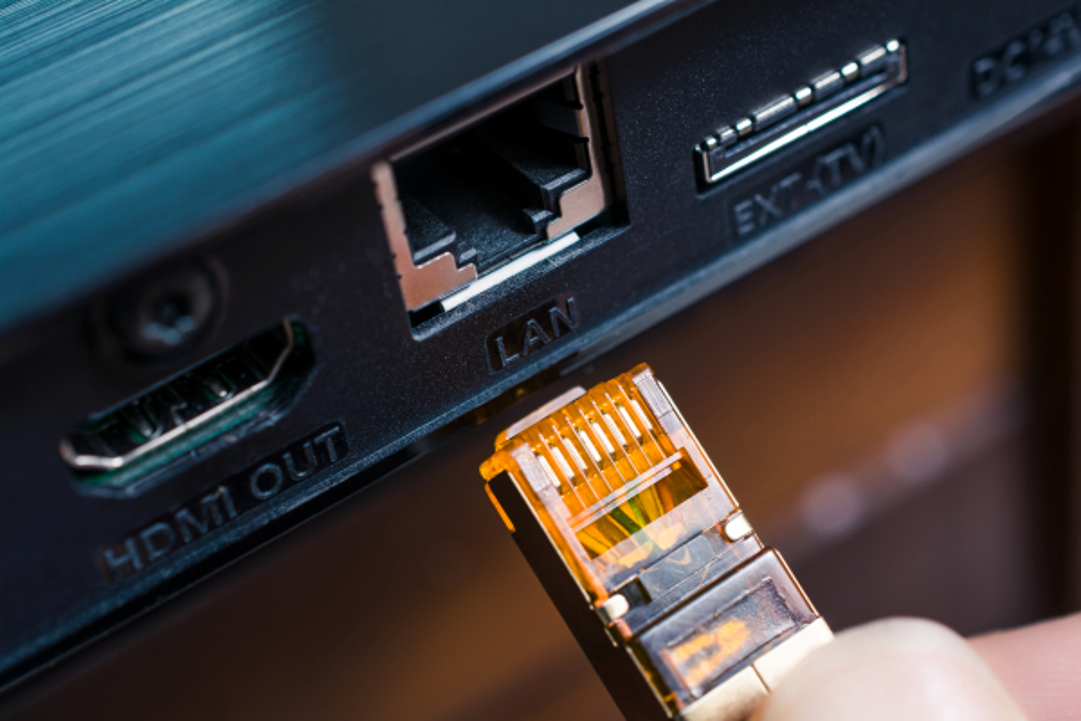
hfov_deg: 33.4
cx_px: 540
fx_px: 1802
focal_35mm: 60
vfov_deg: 22.6
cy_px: 360
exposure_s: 1/125
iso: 100
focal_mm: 40
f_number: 6.3
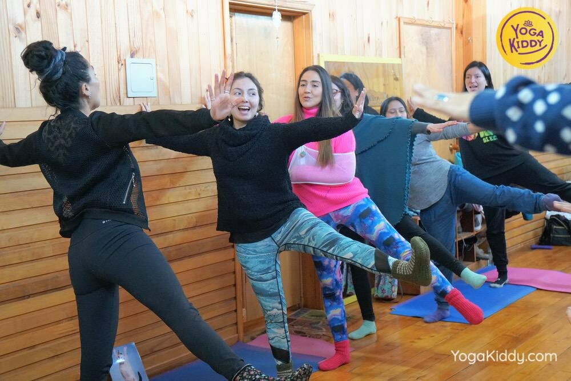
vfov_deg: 25.1
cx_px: 286
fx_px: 857
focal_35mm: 54
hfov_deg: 36.9
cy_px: 190
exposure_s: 1/160
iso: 4000
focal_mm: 36
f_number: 4
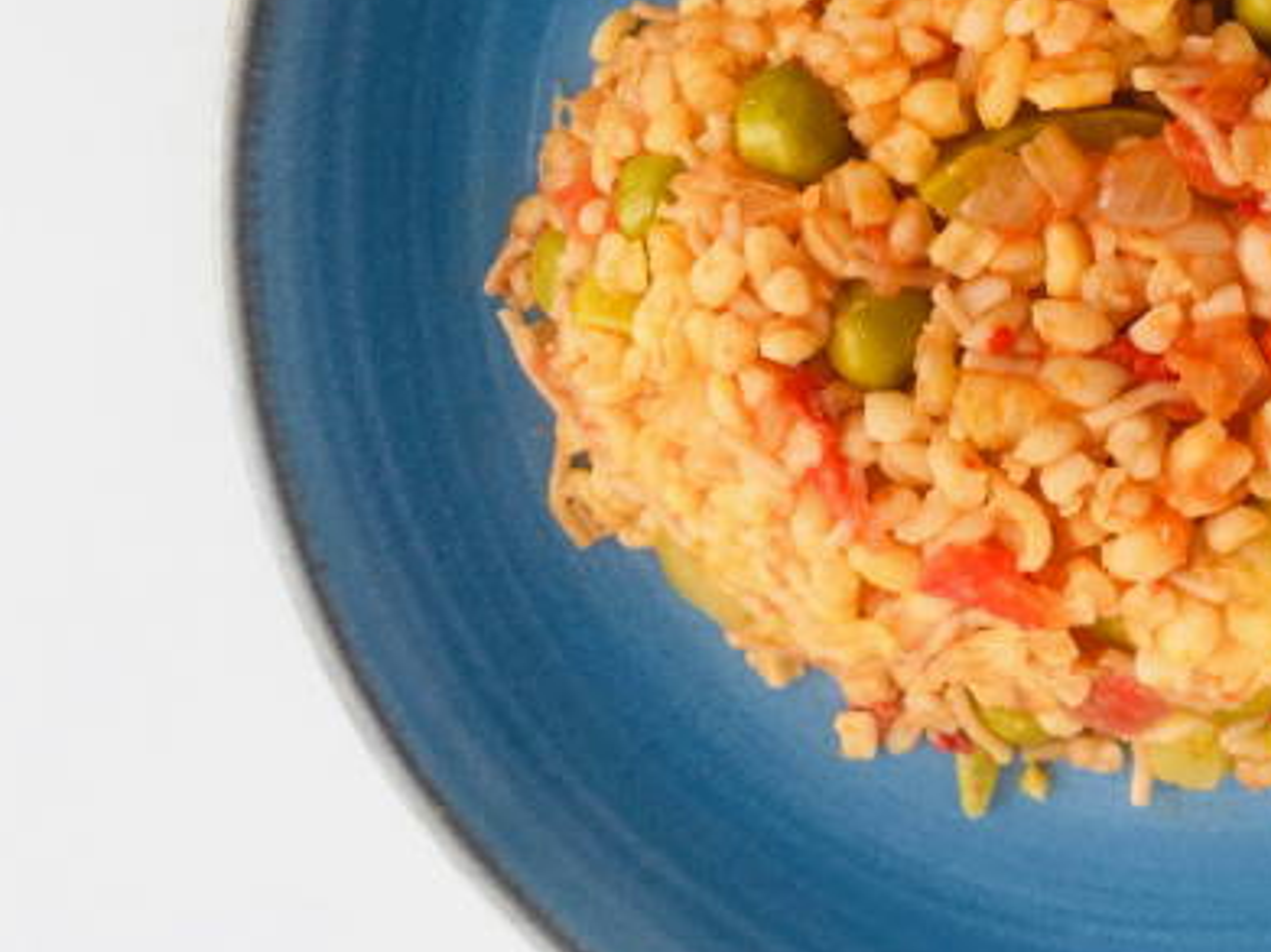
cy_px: 206
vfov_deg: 29.1
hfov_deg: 37.7
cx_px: 985
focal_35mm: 49
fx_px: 1799
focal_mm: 4.15
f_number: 2.2
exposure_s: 1/100
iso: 32
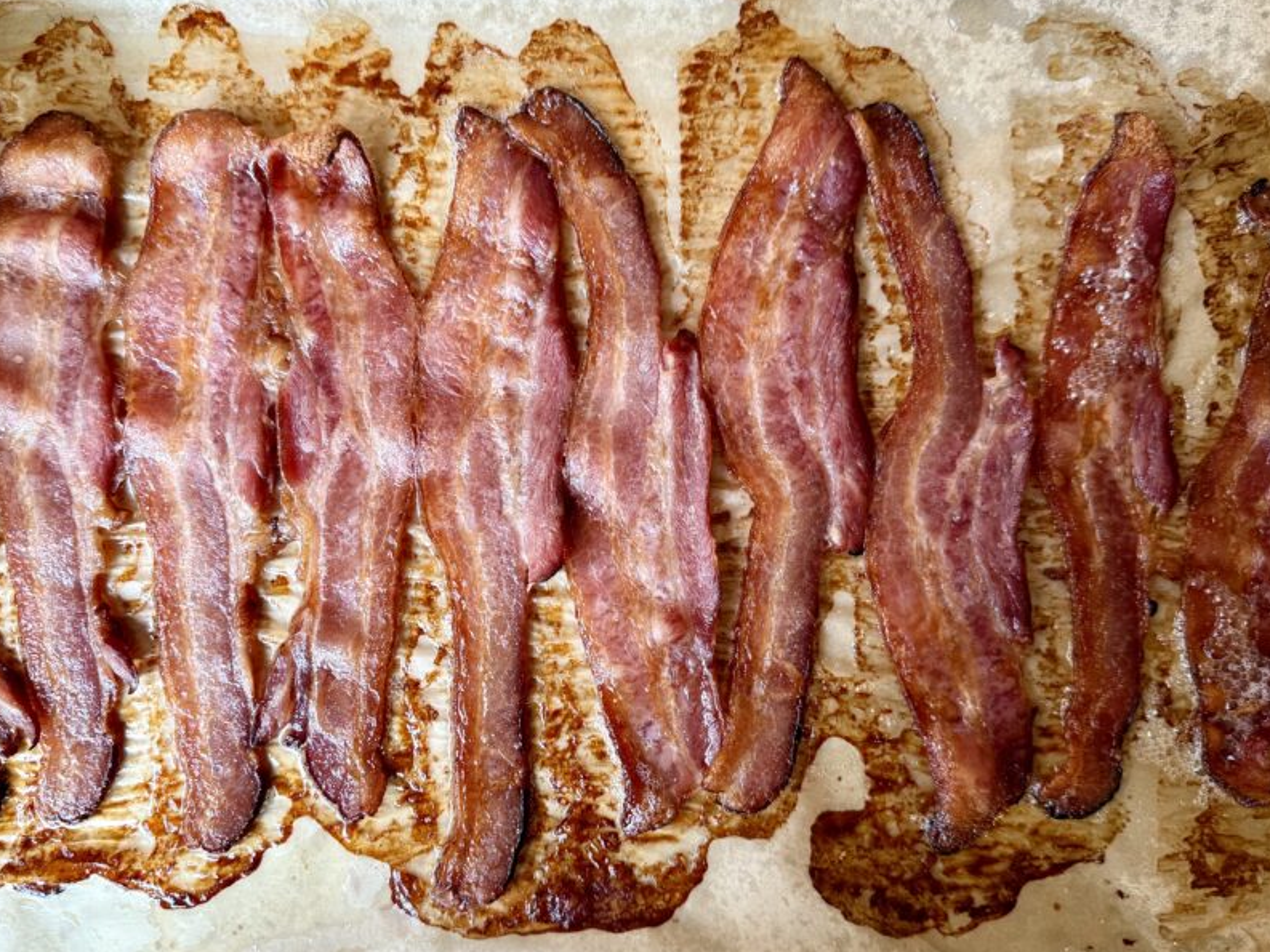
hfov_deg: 58.3
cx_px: 585
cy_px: 478
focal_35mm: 31
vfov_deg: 45.5
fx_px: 1138
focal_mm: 6.76
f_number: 1.78
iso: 250
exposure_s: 1/60
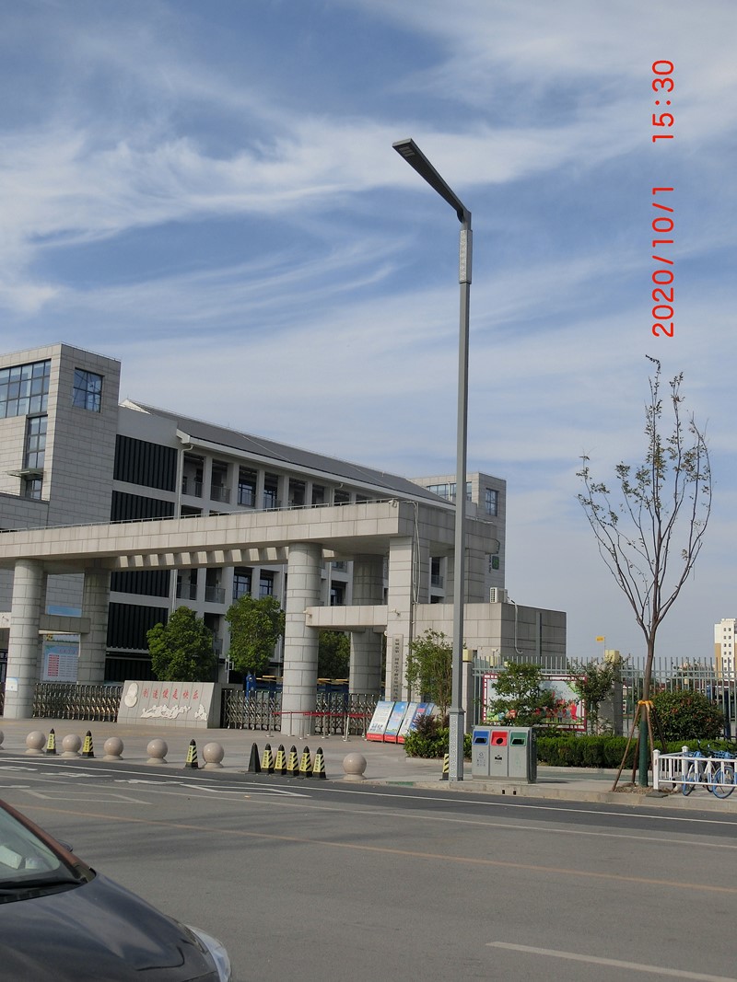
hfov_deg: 32.2
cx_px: 368
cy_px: 491
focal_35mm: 45
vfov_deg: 42.1
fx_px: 1278
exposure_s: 1/250
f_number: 8.8
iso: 80
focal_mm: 8
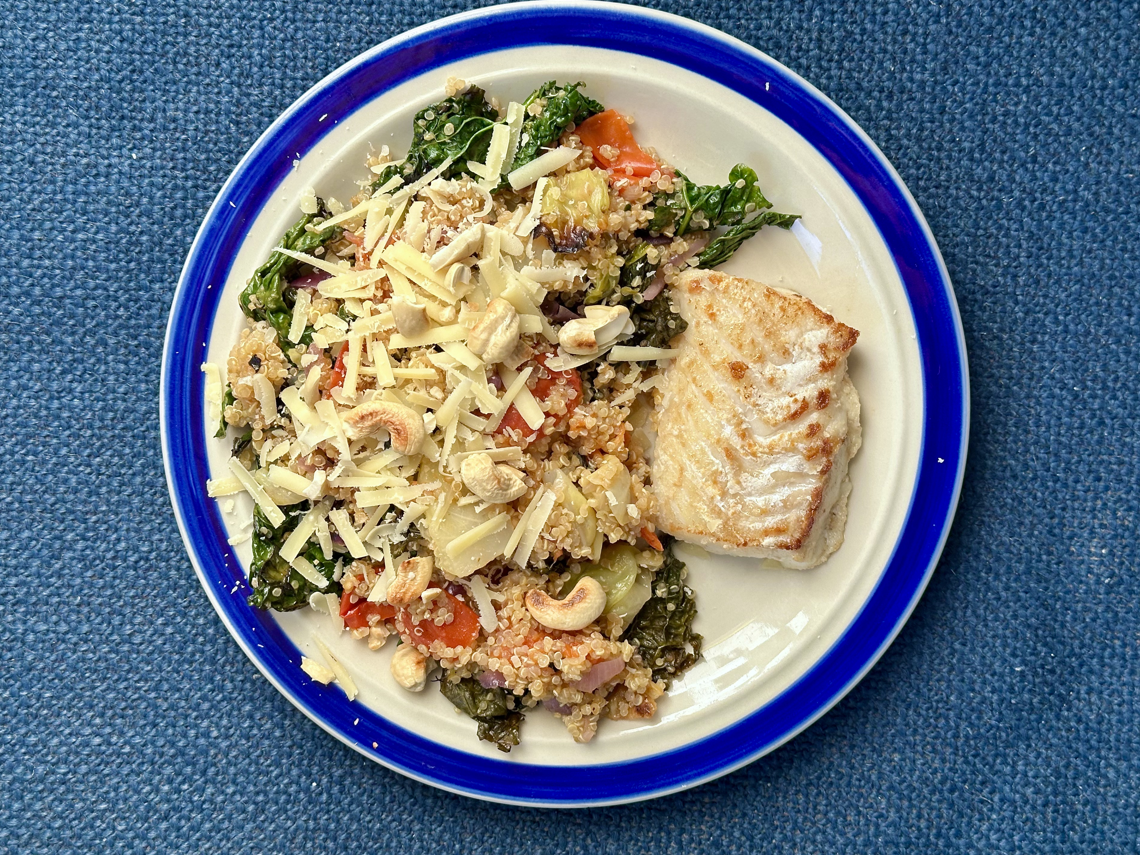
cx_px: 581
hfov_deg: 37.5
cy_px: 412
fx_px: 1680
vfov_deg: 28.6
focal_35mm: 51
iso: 64
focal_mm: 6.86
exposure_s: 1/597
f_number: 1.78
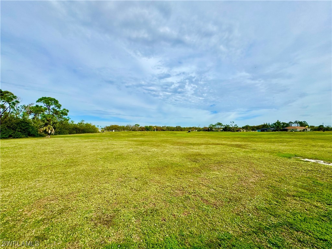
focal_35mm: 14
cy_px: 124
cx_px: 166
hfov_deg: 102.1
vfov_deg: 85.7
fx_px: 134
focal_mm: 2.22
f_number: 2.2
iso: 50
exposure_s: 1/3390
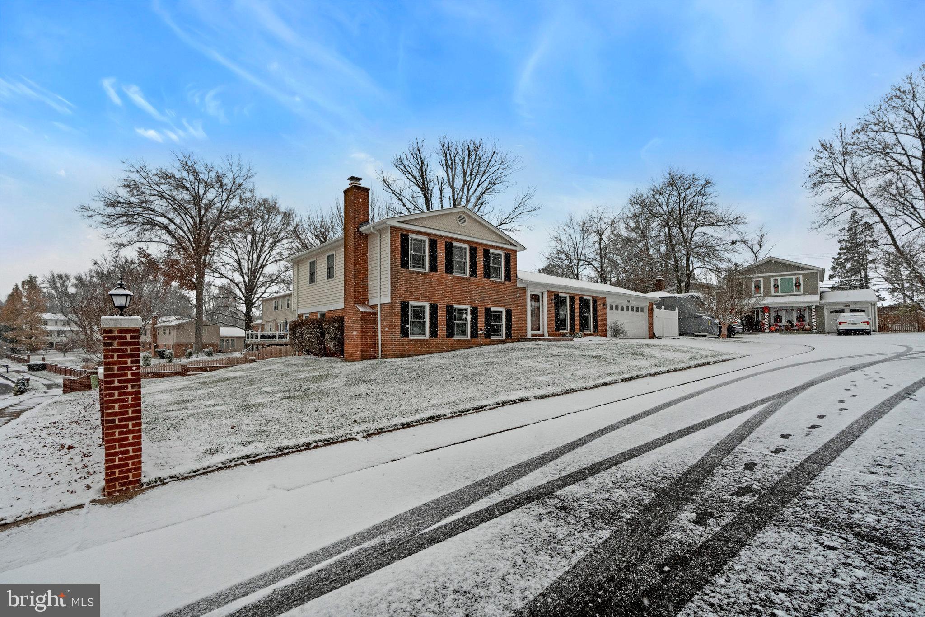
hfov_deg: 96.7
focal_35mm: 16
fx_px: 411
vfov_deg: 73.7
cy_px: 308
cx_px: 462
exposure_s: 1/640
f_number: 7.1
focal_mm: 16
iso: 1250
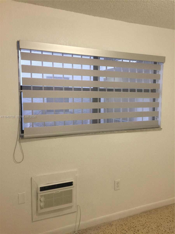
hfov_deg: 48.2
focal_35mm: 29
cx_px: 88
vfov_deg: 61.7
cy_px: 117
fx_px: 195
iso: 32
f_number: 2.2
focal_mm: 4.15
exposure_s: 1/15
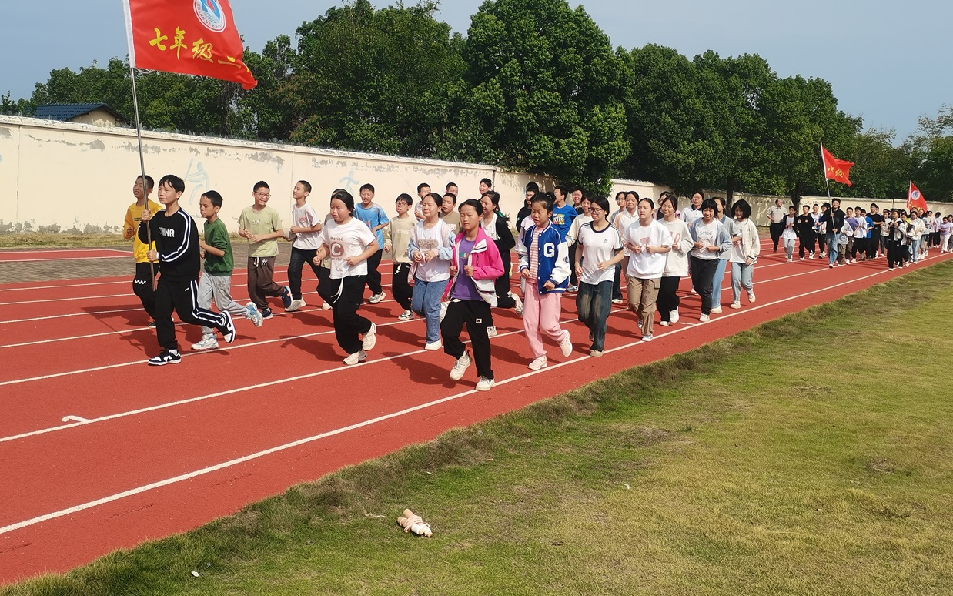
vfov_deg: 35.2
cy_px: 234
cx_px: 474
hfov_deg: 54.0
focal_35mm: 36
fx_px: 935
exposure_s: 1/2208
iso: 50
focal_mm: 5.58
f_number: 1.8
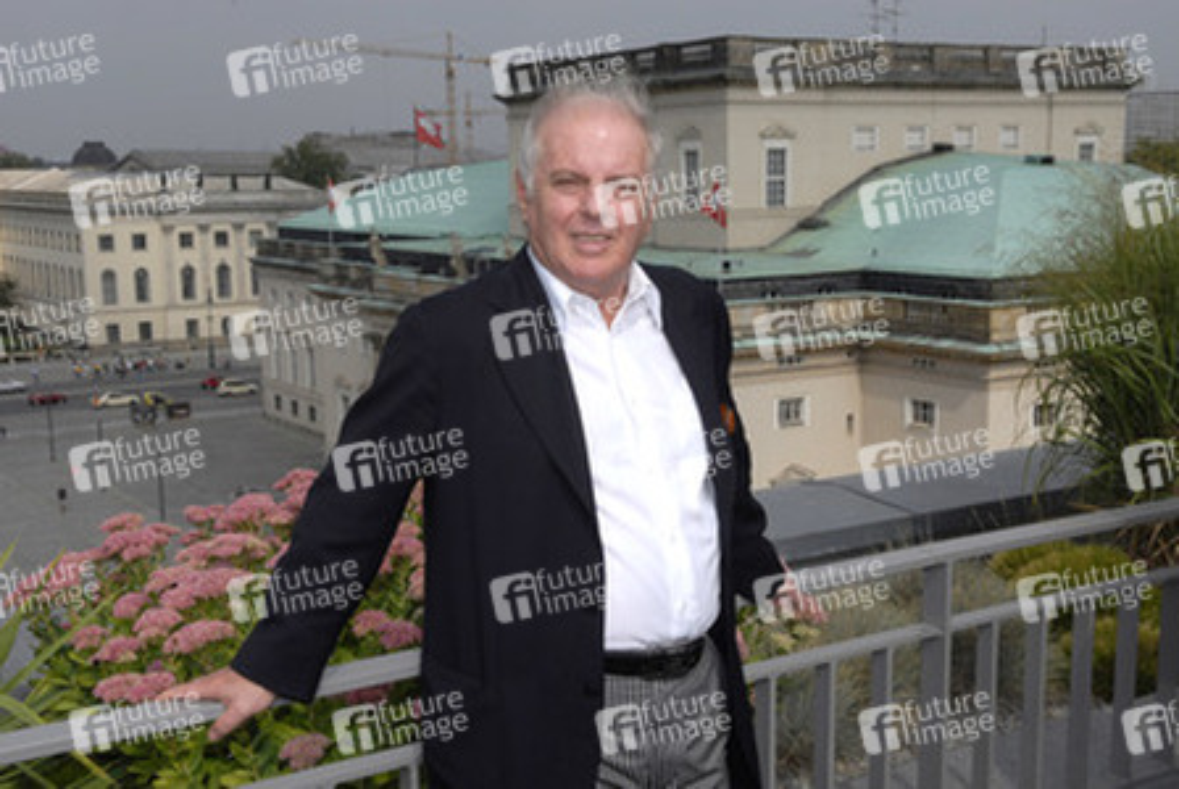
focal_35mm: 46
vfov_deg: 29.0
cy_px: 394
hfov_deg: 42.3
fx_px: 1525
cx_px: 590
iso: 200
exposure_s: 1/250
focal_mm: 31
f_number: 16
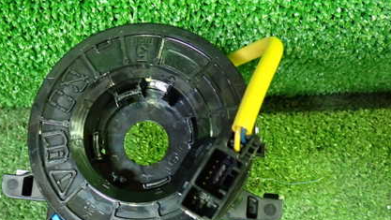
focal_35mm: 47
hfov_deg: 43.2
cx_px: 133
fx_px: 488
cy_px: 156
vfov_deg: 25.3
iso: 800
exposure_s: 1/30
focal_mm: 5.4
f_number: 2.3
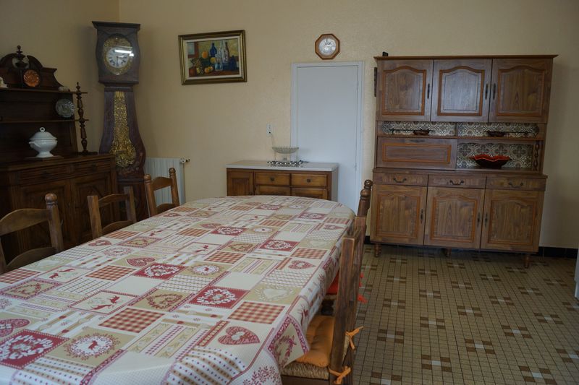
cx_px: 290
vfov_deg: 47.9
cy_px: 192
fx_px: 434
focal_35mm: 27
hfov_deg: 67.4
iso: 400
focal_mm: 18
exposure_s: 1/60
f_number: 4
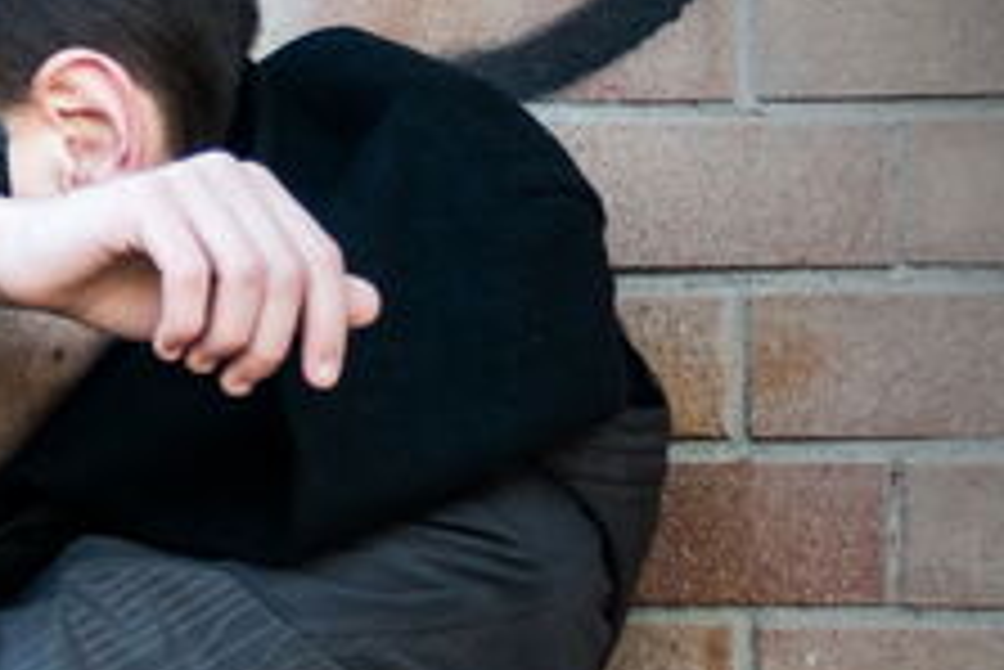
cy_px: 695
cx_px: -1022
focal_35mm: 752
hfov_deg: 2.7
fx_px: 20985
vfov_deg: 1.8
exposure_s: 1/250
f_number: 2.8
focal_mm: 120
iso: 250
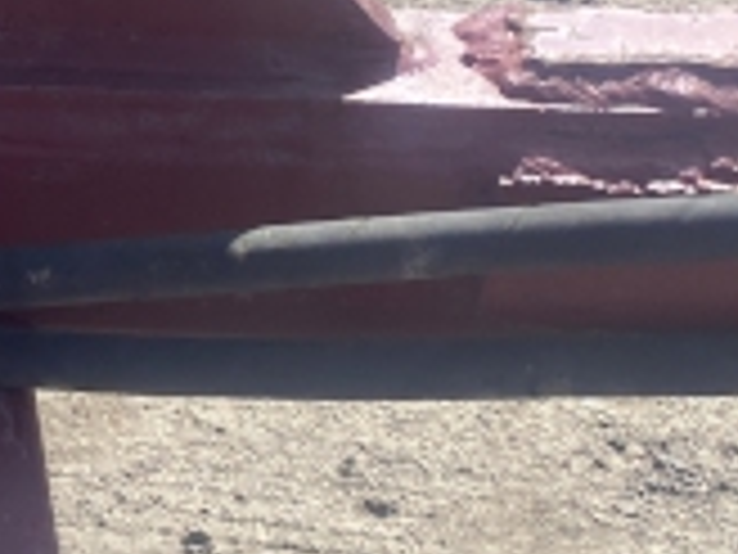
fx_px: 2708
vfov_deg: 11.5
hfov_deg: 13.2
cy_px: -32
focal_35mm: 127
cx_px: -778
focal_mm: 4.25
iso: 32
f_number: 1.8
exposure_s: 1/1484
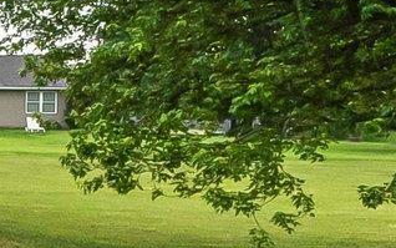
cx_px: -798
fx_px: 1190
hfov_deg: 11.2
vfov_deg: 11.9
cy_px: 165
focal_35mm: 110
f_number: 18
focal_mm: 16.8
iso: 640
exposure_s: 1/100
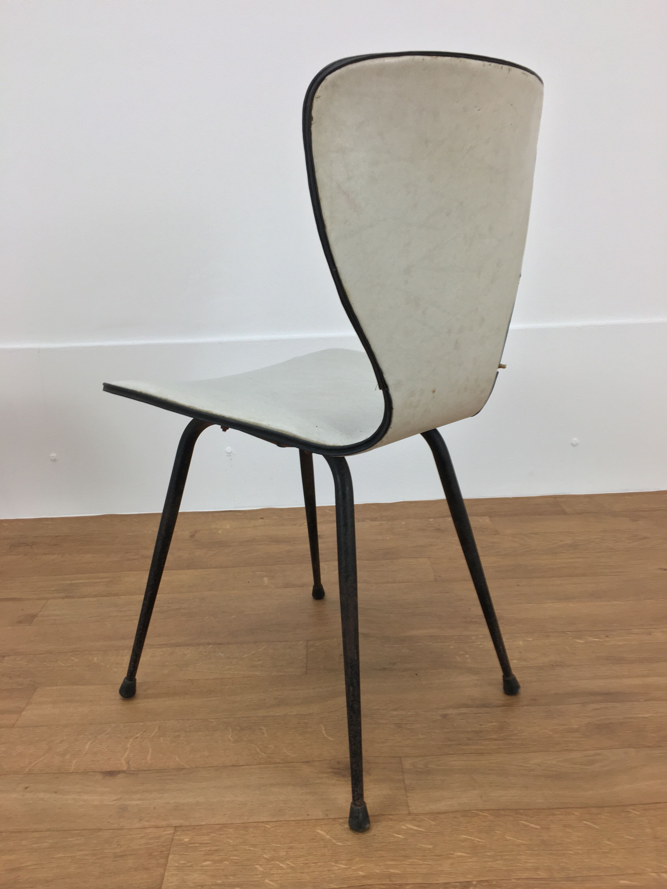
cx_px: 334
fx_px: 745
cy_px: 444
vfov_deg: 61.7
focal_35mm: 29
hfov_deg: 48.2
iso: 32
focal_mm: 4.15
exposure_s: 1/33
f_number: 2.2
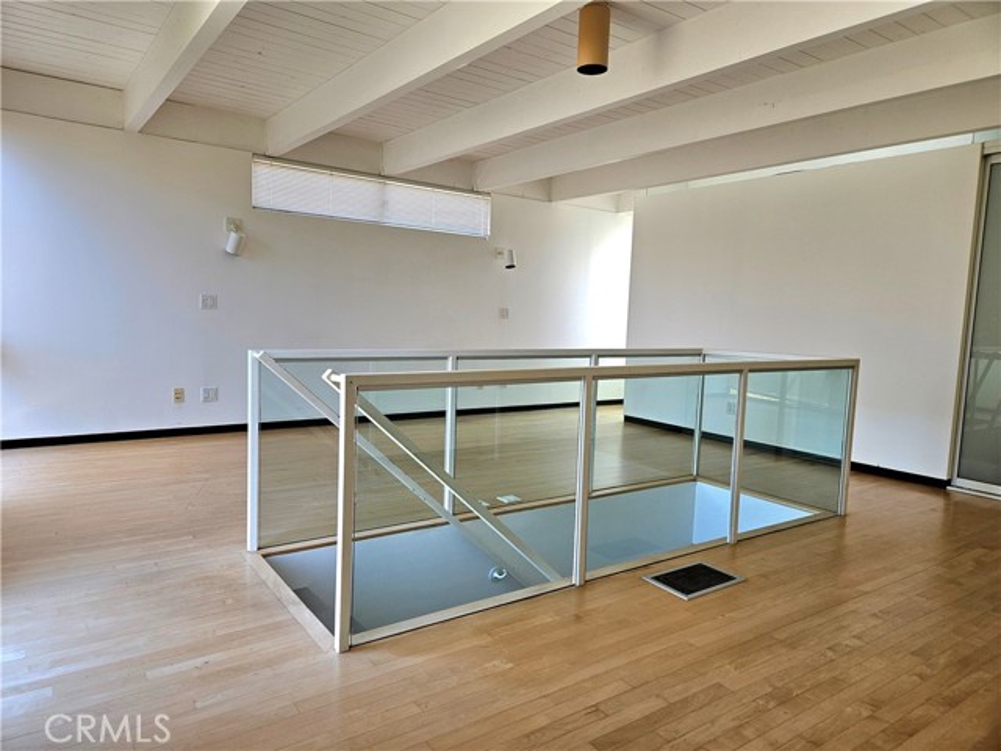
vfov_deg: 58.9
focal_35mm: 23
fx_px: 665
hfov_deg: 73.9
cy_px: 376
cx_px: 500
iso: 125
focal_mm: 5.4
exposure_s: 1/208
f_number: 1.8
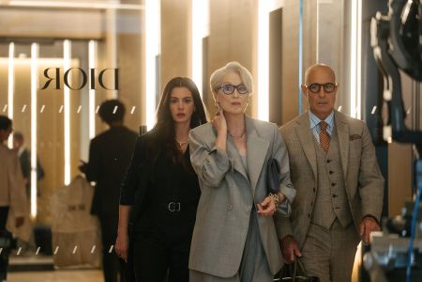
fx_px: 2215
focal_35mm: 189
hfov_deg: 10.9
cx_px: 211
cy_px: 141
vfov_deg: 7.3
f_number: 4
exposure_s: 1/250
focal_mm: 189
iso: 1600
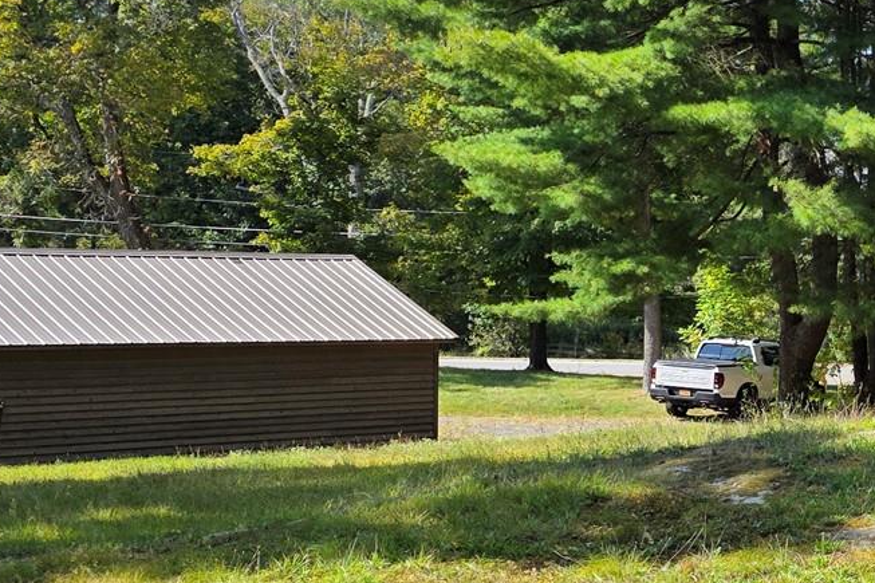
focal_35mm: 75
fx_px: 1822
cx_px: 1030
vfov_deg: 18.1
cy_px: 390
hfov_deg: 24.6
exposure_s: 1/3194
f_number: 1.7
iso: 80
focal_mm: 6.3
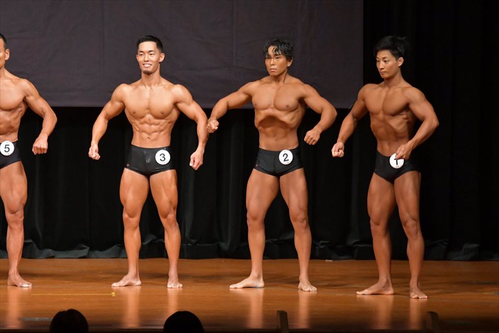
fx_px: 3533
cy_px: 166
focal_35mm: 255
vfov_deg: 5.4
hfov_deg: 8.1
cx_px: 250
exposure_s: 1/400
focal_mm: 170
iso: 6400
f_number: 5.6
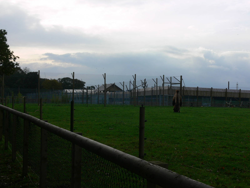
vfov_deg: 25.2
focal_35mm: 58
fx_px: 419
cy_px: 94
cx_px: 125
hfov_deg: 33.2
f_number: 5.6
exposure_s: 1/250
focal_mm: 12.2
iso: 80
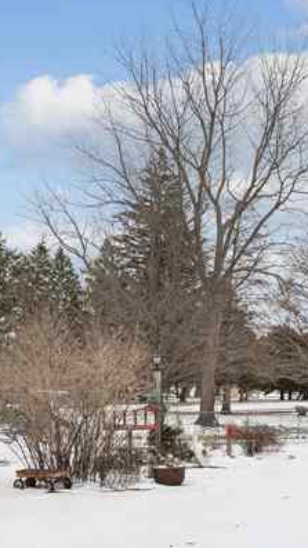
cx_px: 48
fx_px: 785
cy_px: 382
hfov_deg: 21.8
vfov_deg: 37.9
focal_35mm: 54
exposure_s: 1/1250
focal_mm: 16
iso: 400
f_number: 9
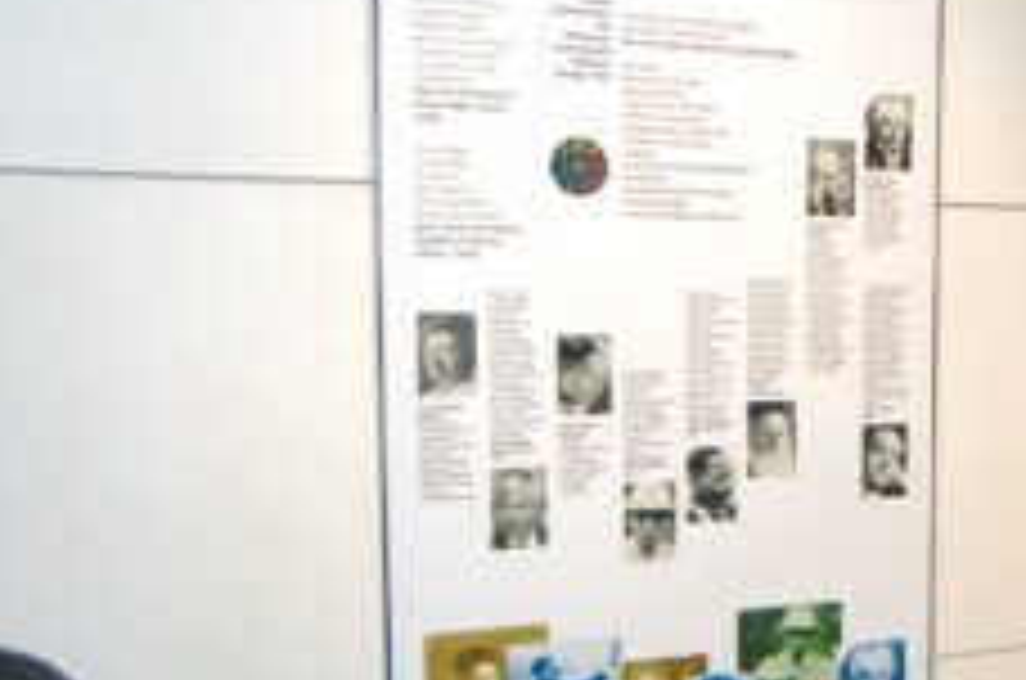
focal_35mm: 59
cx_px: 1089
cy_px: 471
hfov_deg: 30.7
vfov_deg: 22.6
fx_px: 1687
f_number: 5.6
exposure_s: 1/30
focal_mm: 15
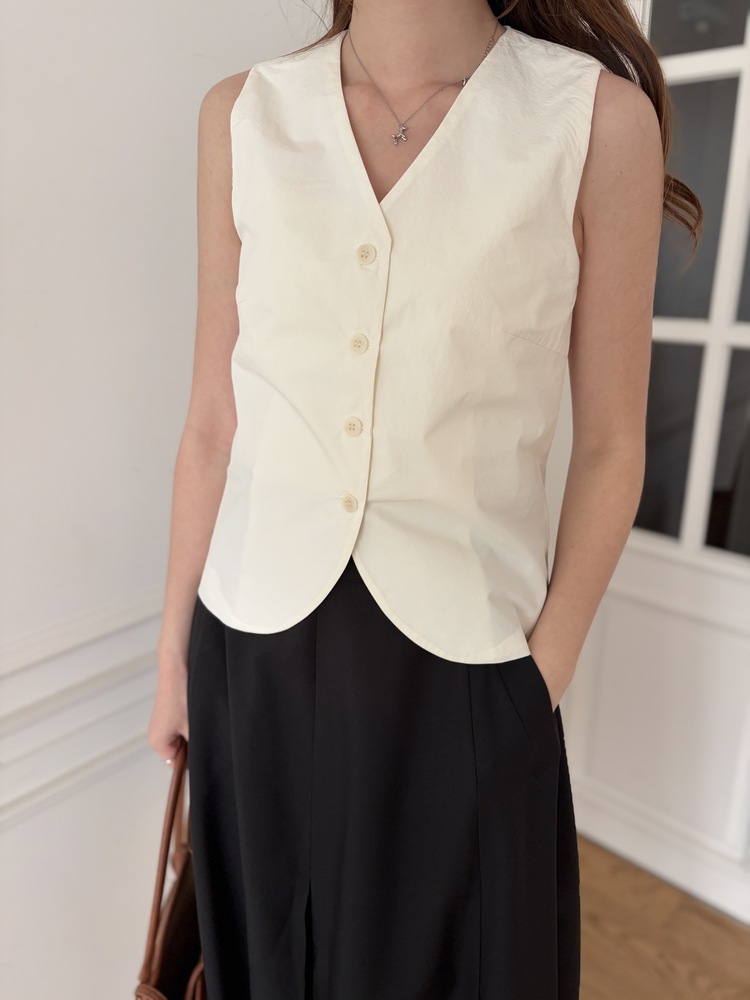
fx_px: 751
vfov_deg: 67.3
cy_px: 500
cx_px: 375
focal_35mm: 26
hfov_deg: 53.1
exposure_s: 1/101
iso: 125
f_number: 1.6
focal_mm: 5.96
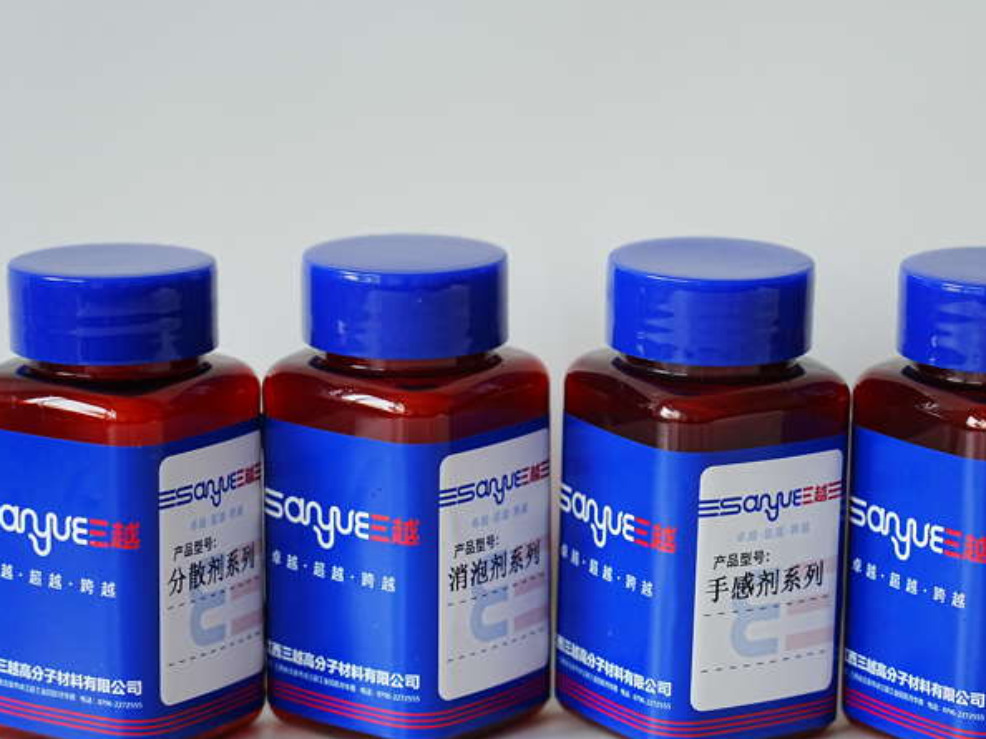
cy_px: 426
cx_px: 568
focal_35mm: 136
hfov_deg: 14.5
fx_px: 3872
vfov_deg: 10.9
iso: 250
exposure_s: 1/50
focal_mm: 105
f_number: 4.5
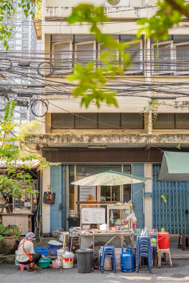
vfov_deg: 53.1
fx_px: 283
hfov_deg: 36.9
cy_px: 142
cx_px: 94
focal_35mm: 36
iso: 100
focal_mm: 36
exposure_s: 1/200
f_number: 2.8
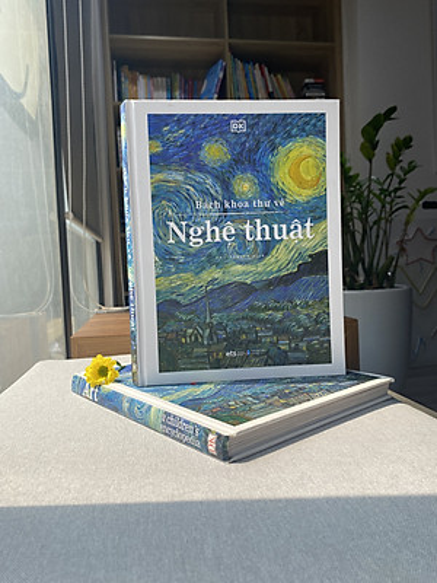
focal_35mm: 26
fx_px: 438
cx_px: 218
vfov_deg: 67.3
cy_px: 292
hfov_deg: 53.1
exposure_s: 1/1025
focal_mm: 4.25
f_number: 1.8
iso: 32
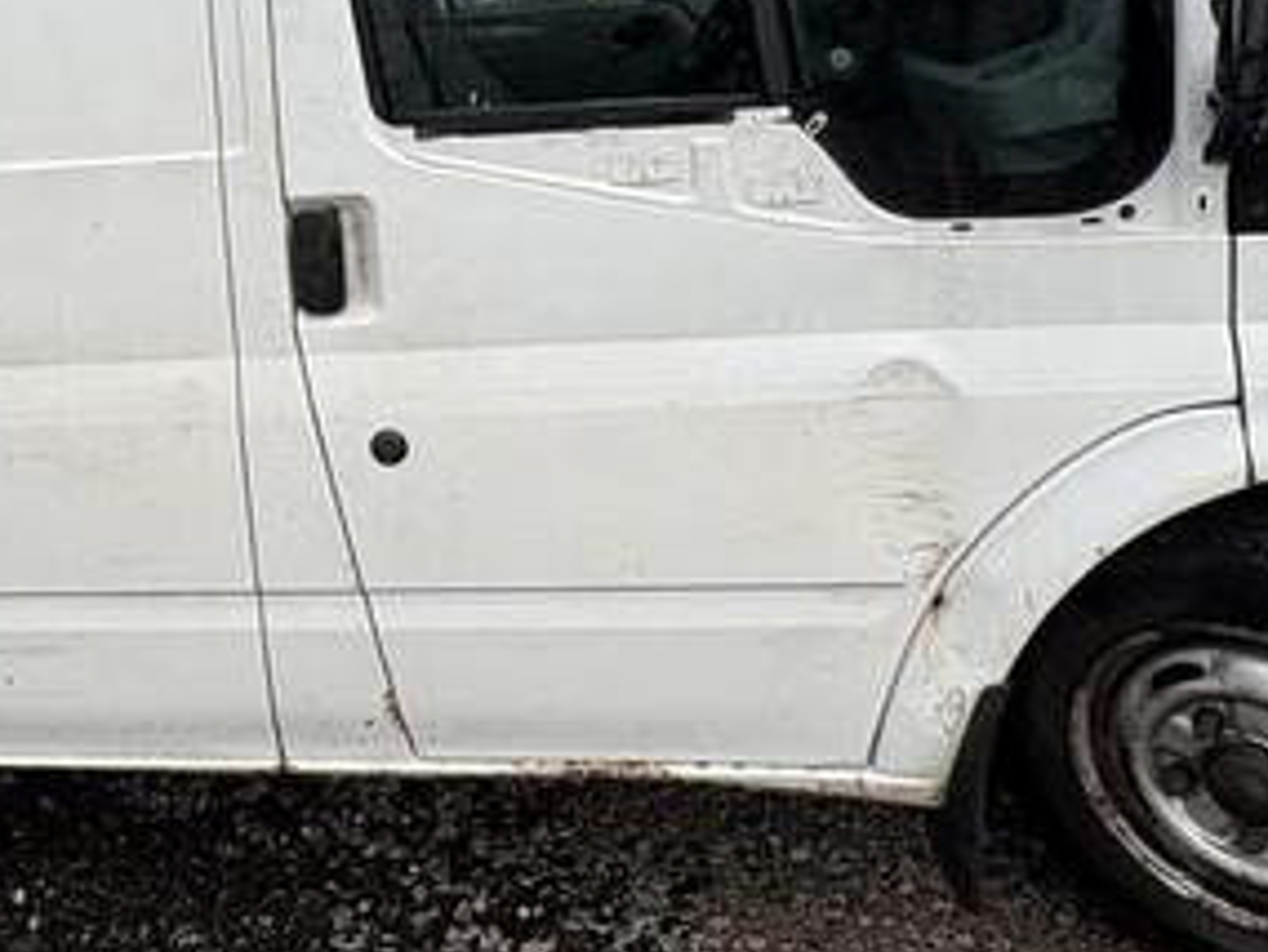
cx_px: 227
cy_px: 116
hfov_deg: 40.9
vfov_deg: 31.5
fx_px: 1612
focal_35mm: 44
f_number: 2.2
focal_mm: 2.22
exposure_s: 1/899
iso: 50
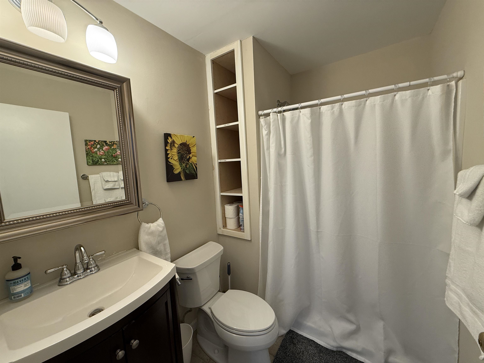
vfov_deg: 85.7
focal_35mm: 14
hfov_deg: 102.1
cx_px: 242
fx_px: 196
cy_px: 182
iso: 160
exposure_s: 1/60
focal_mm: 2.22
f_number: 2.2
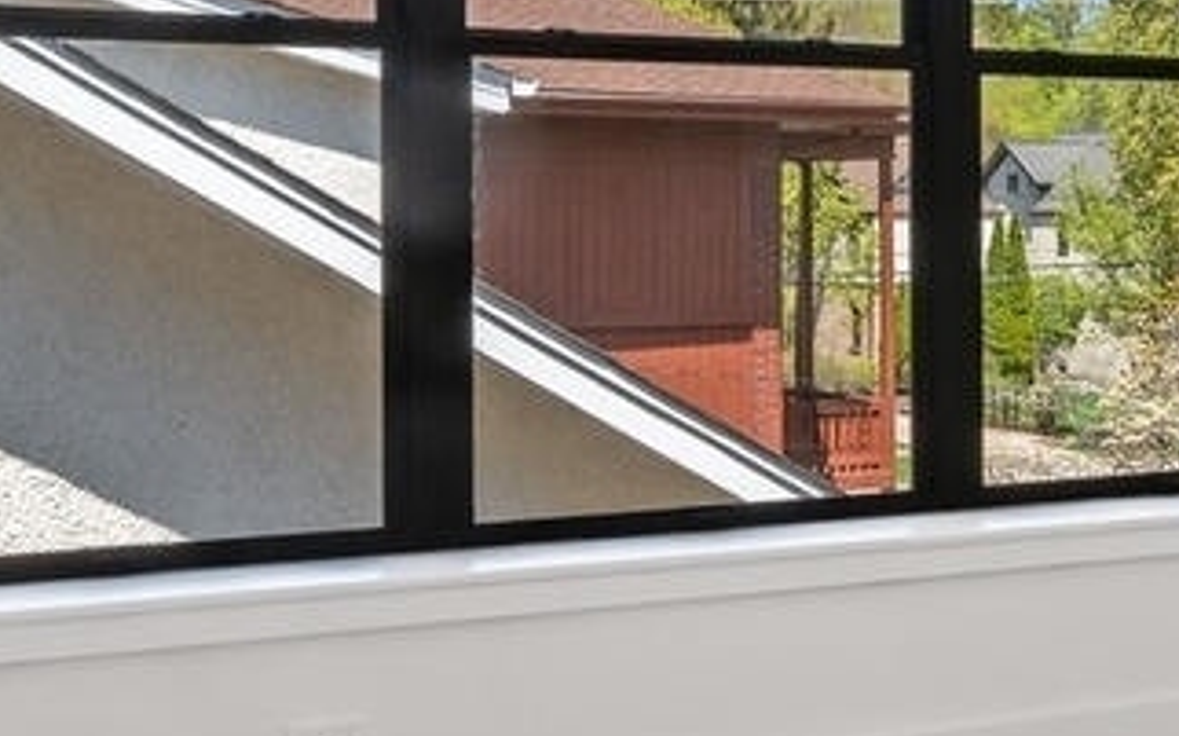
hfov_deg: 26.8
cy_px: 220
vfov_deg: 18.0
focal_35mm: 72
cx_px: 1212
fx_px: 2313
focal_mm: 14
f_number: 9.5
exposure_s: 1/60
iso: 200
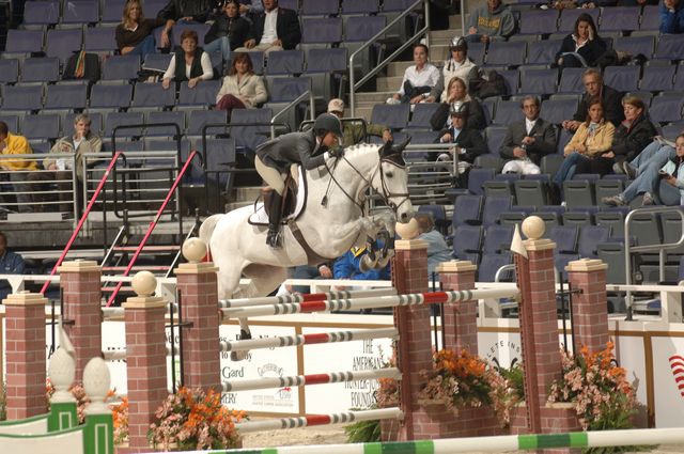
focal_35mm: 300
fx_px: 5693
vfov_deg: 4.6
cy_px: 227
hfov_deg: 6.9
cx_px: 342
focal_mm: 200
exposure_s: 1/250
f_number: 6.3
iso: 320
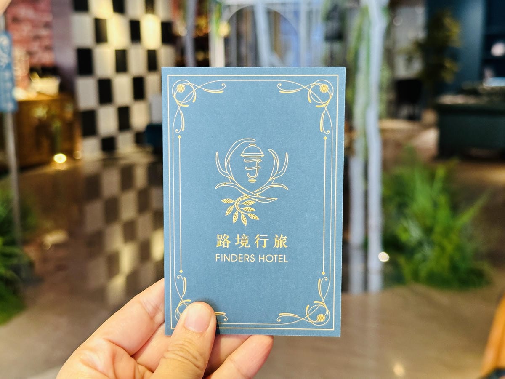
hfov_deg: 39.7
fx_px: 700
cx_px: 252
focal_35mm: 48
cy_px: 190
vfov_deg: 30.3
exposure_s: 1/60
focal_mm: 6.86
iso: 200
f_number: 1.78
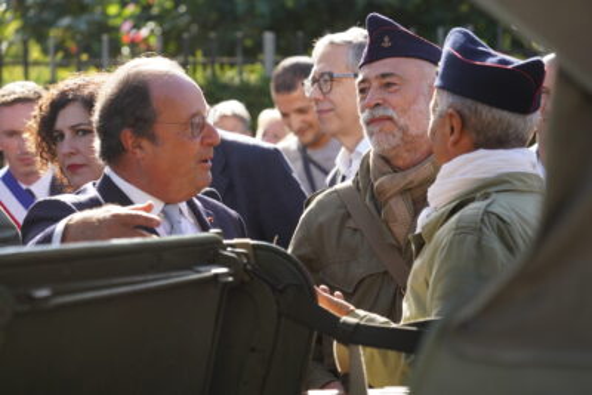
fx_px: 2270
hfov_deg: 14.9
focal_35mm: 138
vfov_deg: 9.9
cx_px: 296
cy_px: 198
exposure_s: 1/2000
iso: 2000
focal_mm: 138
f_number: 5.6
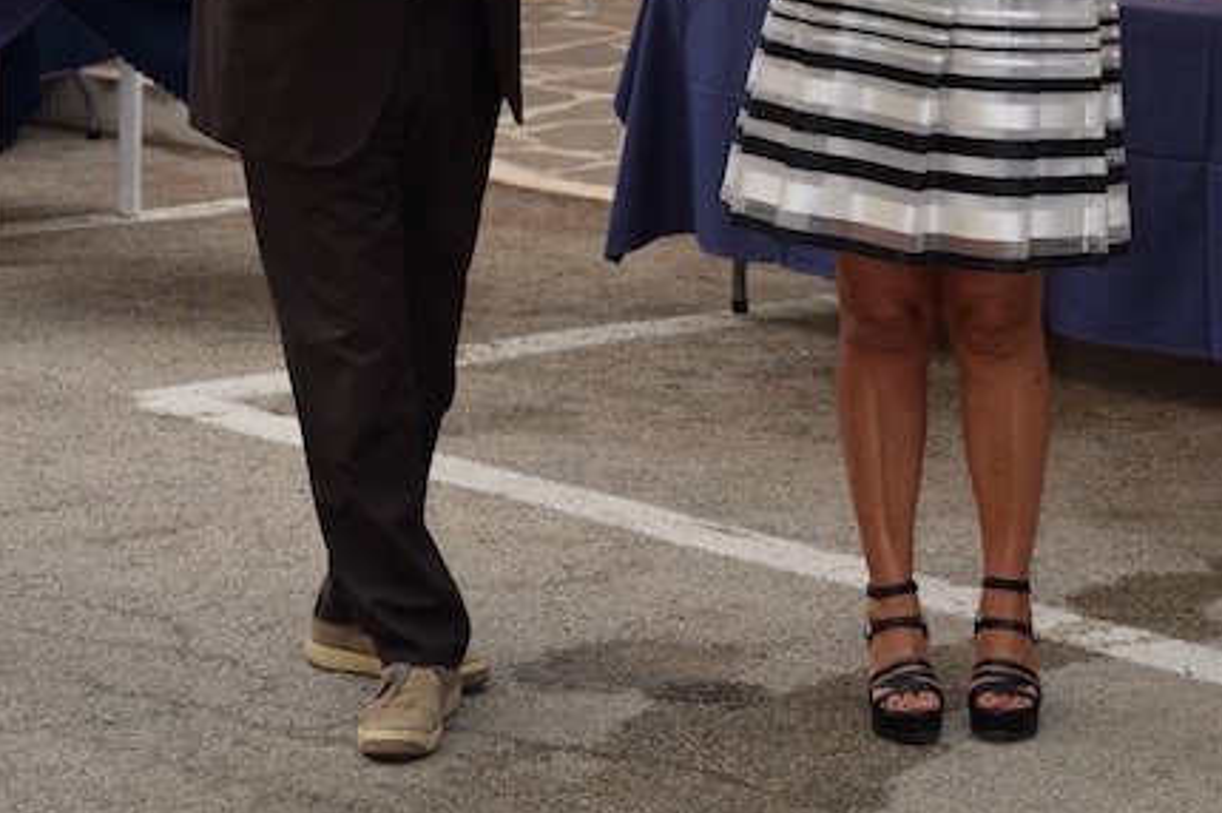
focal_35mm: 118
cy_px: 63
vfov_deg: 11.5
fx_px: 4002
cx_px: 610
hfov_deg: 17.4
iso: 100
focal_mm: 52
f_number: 6.3
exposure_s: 1/160
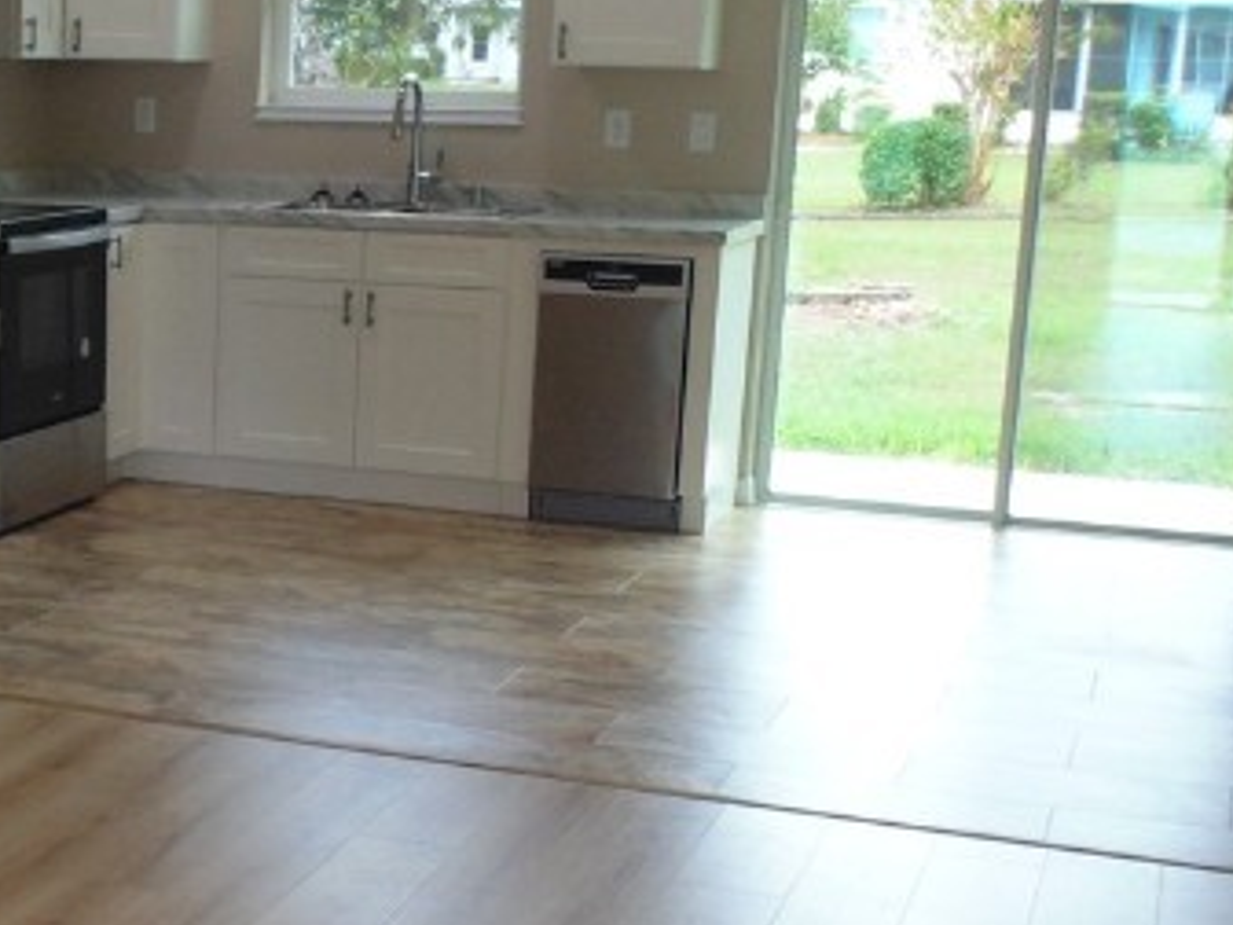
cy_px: 602
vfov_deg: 21.9
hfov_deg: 27.2
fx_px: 2386
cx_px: -33
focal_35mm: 67
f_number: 3.1
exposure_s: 1/50
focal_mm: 4
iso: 80
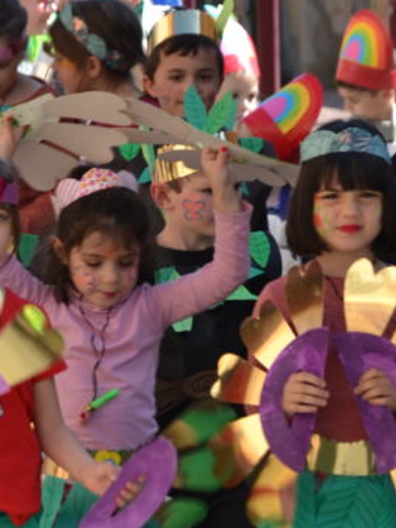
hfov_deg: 4.9
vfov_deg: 6.6
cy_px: 249
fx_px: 4590
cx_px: -78
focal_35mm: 301
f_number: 5.6
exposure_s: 1/125
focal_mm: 105
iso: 100
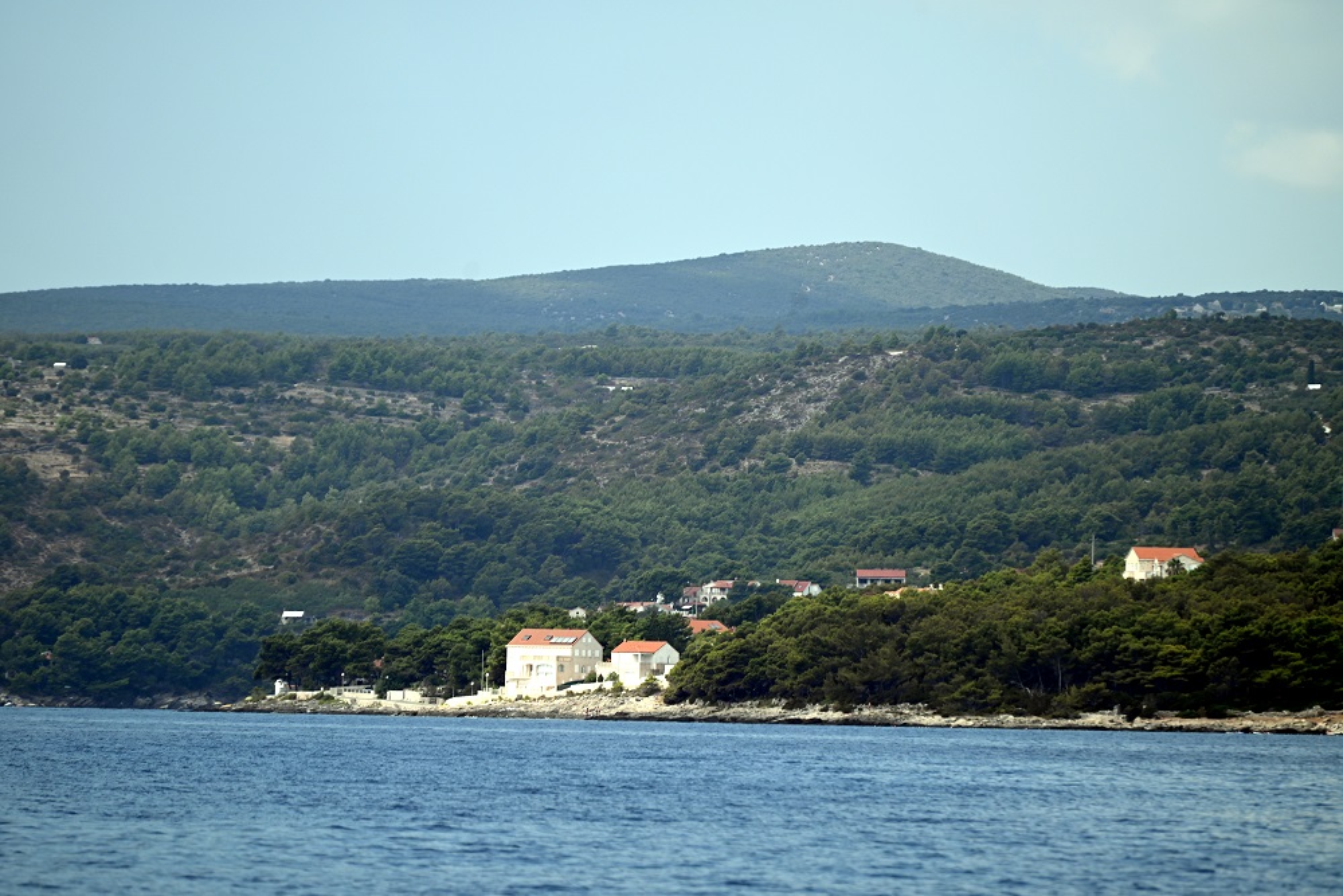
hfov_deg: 7.6
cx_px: 672
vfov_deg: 5.1
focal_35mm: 270
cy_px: 448
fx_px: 10073
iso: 100
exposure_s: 1/640
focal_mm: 270
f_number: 5.6
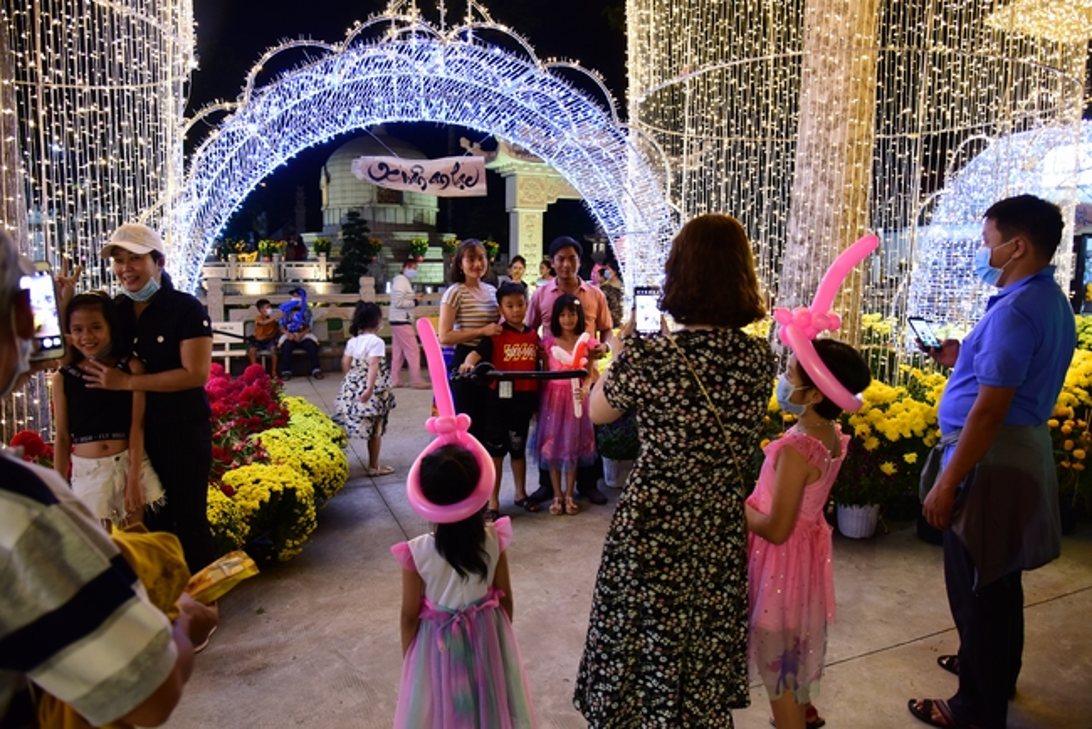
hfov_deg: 73.7
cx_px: 546
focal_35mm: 24
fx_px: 728
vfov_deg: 53.2
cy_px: 364
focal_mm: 24
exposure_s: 1/25
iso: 2000
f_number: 4.5
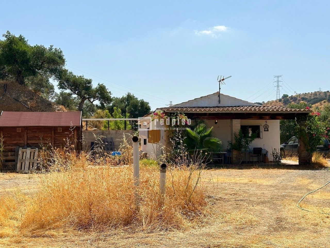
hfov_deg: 39.7
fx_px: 458
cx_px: 165
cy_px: 124
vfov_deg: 30.3
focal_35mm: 48
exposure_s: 1/6623
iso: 64
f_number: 1.78
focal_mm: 6.86
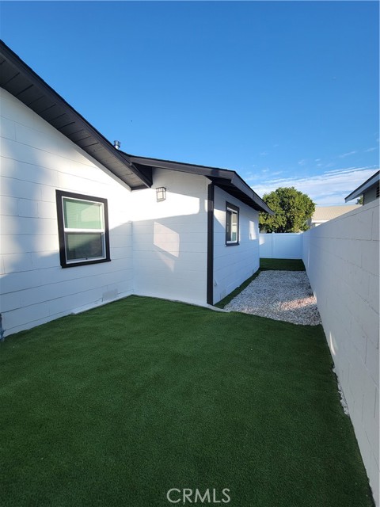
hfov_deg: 89.9
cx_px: 190
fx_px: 190
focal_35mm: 13
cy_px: 254
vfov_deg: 106.2
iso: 50
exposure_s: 1/827
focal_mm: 2.2
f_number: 2.2
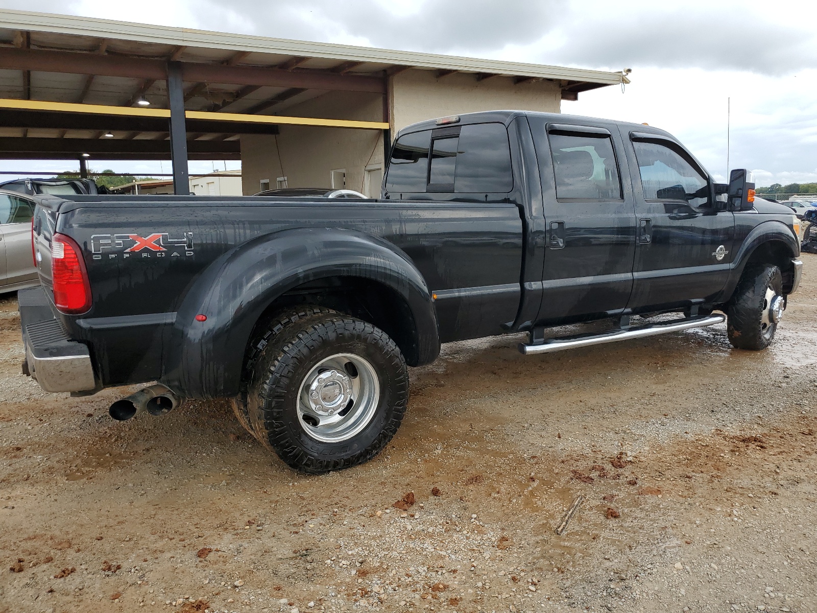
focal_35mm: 26
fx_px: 614
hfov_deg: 67.3
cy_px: 306
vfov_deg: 53.1
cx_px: 408
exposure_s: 1/1250
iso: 50
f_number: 1.5
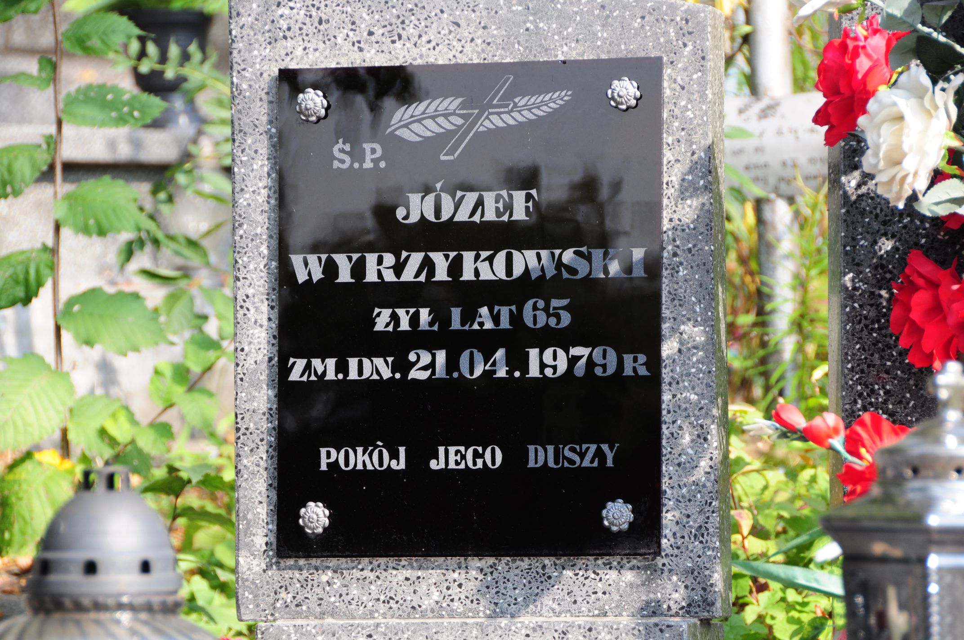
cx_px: 482
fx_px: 6018
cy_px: 320
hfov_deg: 9.2
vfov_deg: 6.1
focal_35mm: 225
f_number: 7.1
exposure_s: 1/200
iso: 250
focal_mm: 150
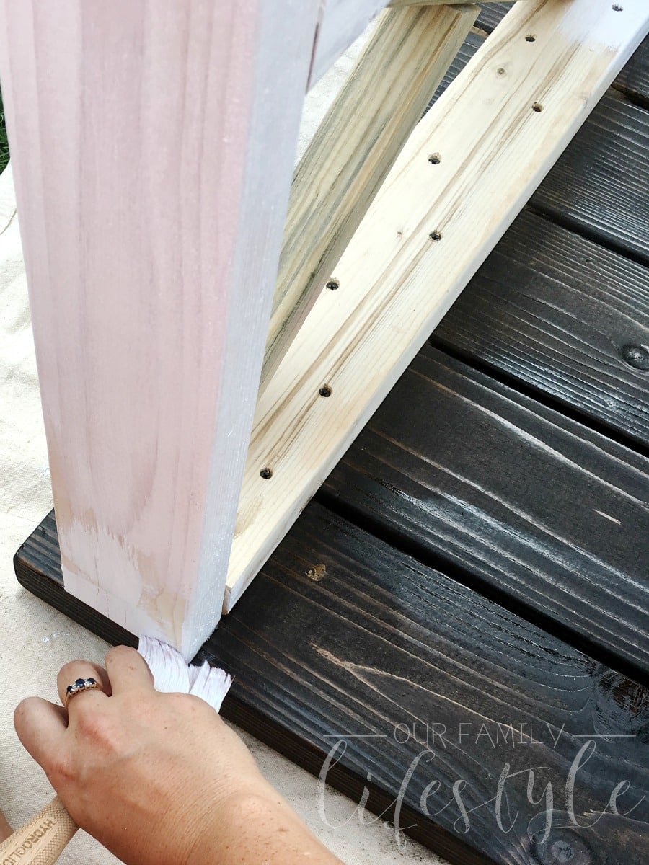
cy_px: 432
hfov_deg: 48.2
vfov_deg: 61.7
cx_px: 324
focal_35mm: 29
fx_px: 725
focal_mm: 4.15
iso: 25
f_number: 2.2
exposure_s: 1/699
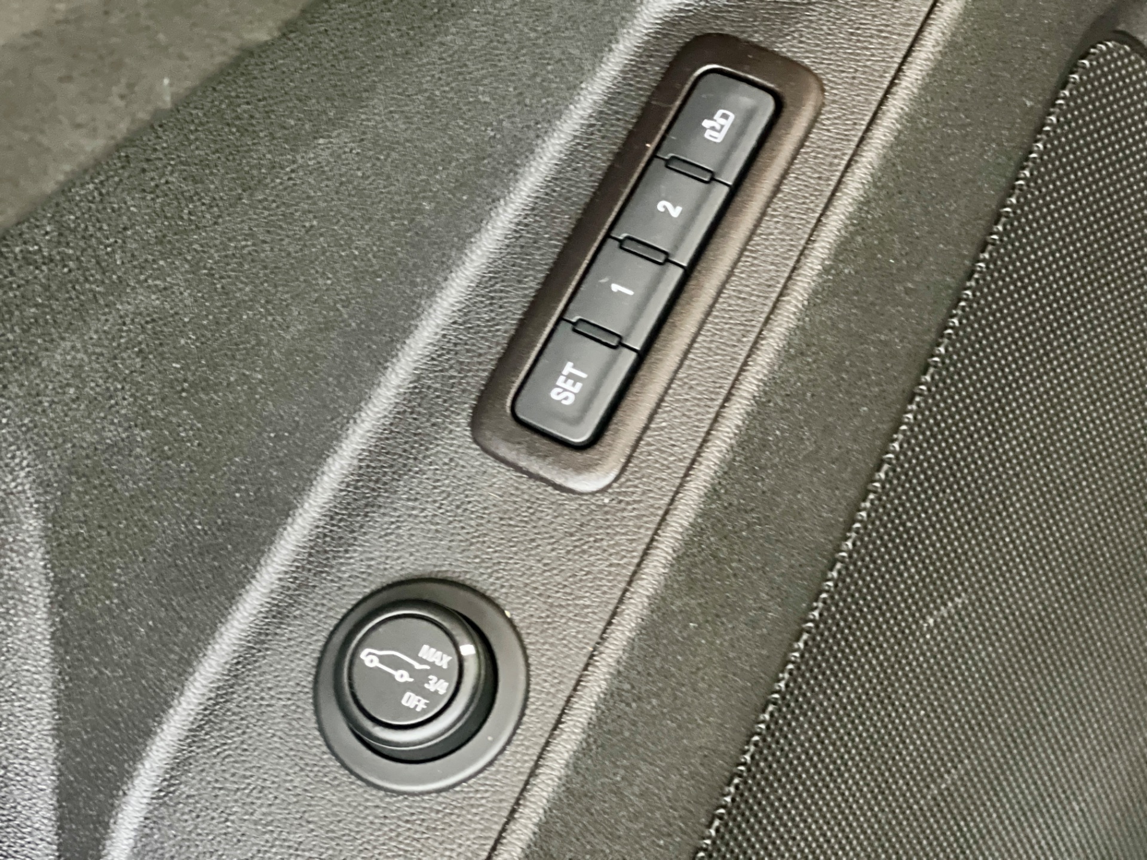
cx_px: 574
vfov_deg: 19.1
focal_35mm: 77
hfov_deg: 25.3
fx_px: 2551
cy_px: 430
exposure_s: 1/15
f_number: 2.8
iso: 800
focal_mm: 9
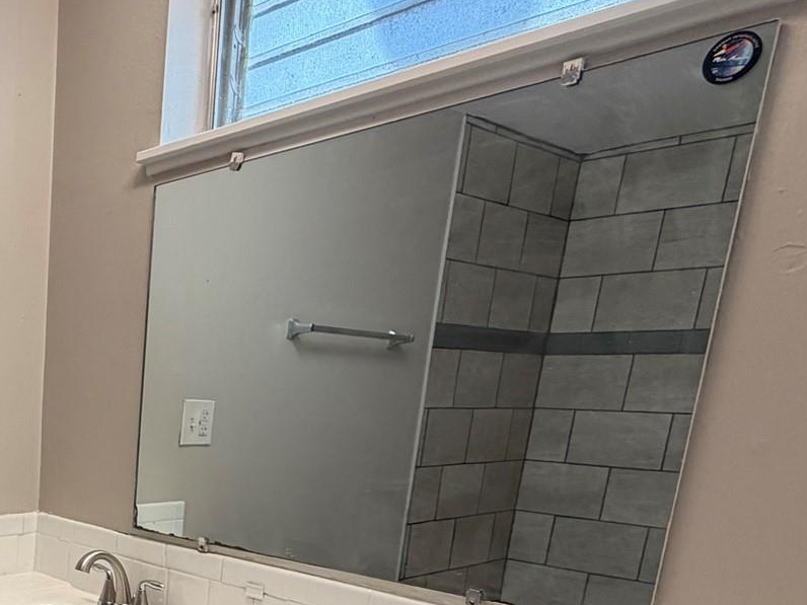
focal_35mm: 36
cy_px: 596
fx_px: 839
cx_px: -24
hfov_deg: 43.1
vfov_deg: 36.0
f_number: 2.2
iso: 200
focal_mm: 2.22
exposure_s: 1/120
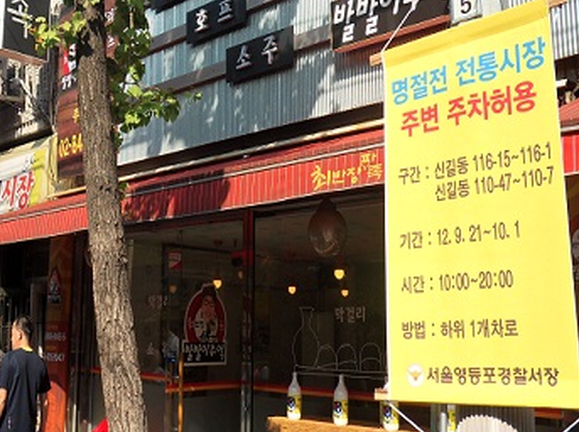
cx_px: 253
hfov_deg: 44.8
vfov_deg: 34.2
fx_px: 701
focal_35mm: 42
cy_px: 230
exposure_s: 1/500
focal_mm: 6.3
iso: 80
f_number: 3.9
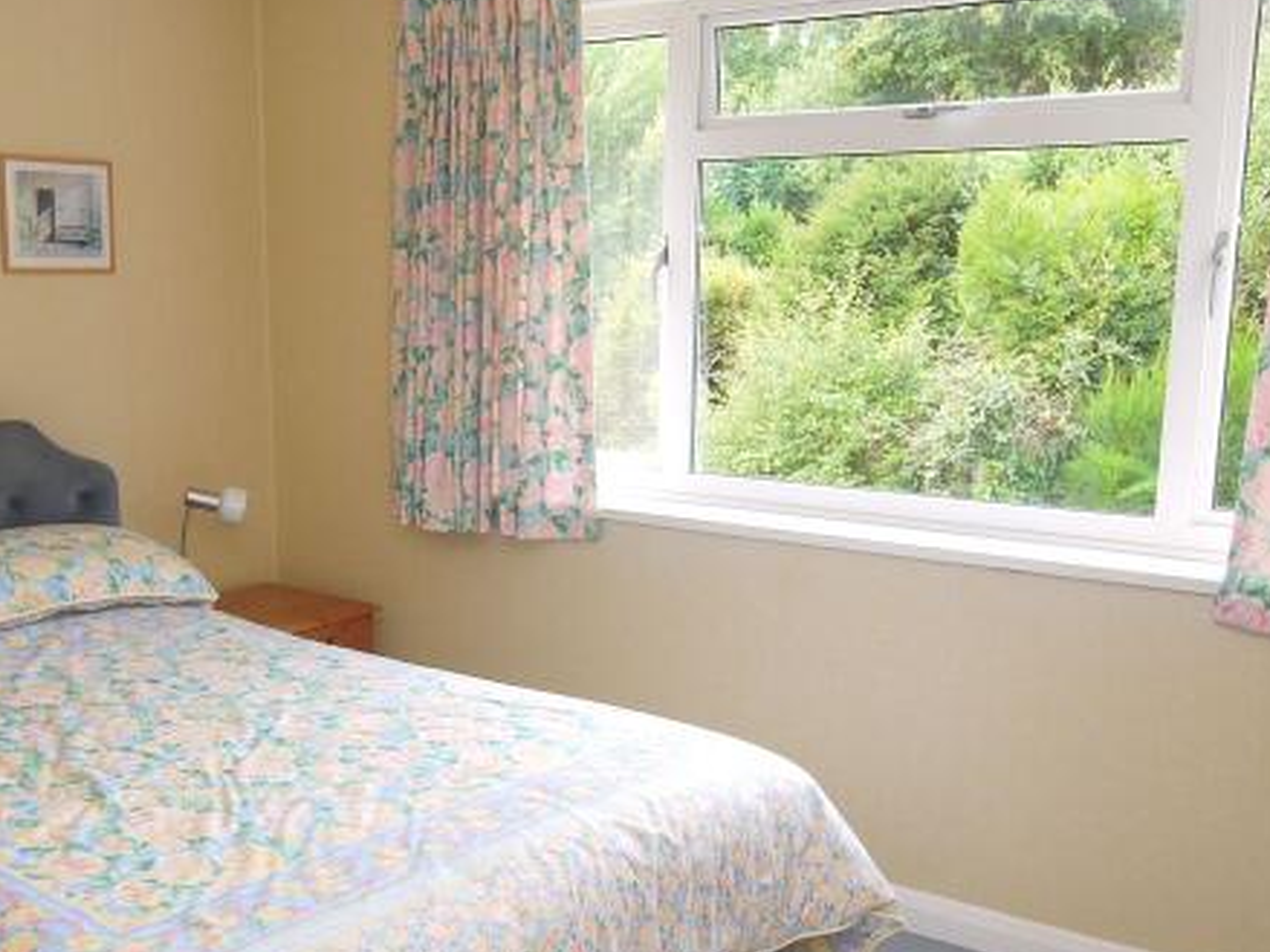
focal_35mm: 42
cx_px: 500
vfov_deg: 34.3
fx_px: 1540
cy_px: 556
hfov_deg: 44.5
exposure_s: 1/60
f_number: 4
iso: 100
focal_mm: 9
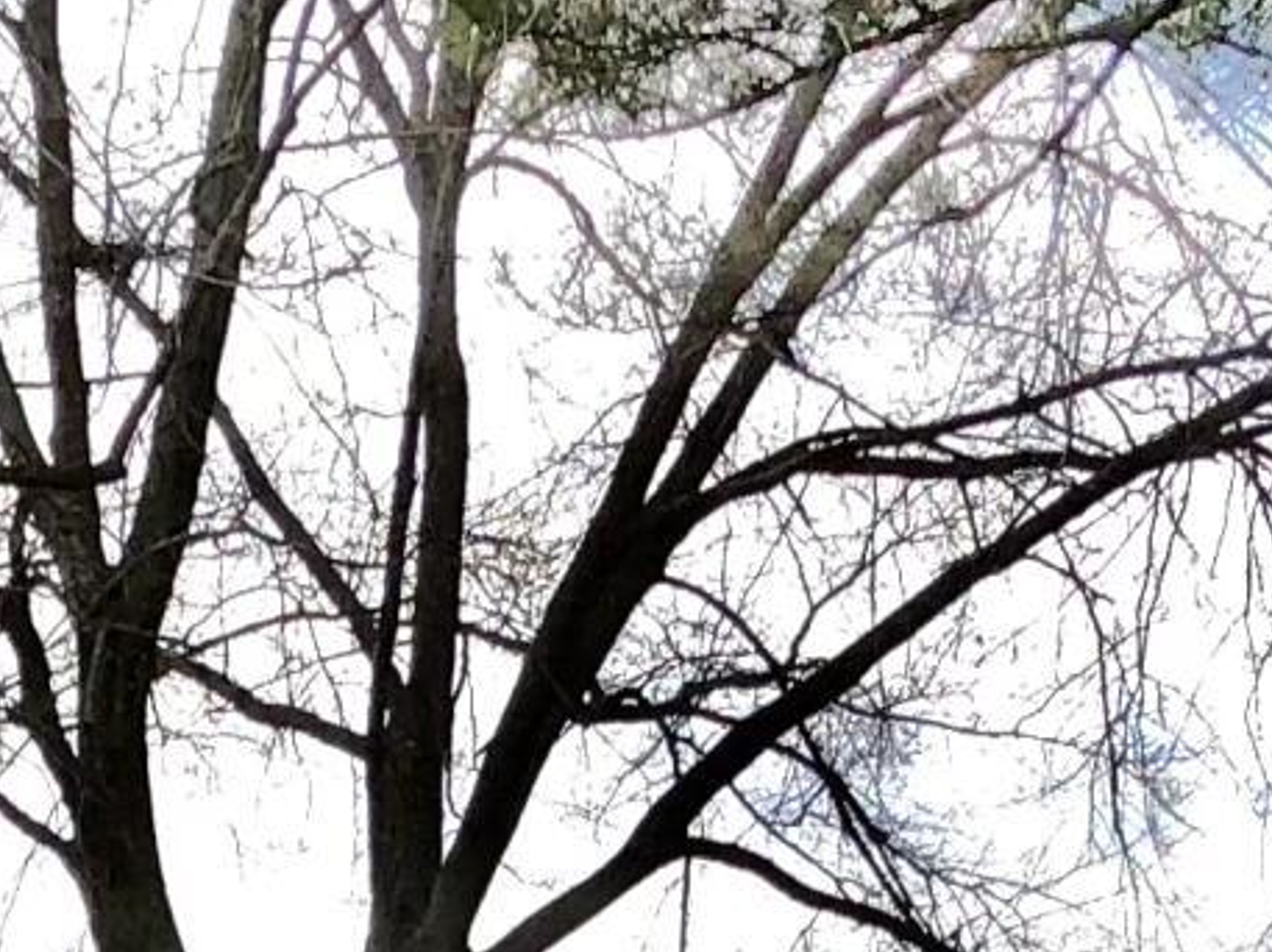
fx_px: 6756
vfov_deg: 7.5
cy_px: 2397
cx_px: 317
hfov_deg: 10.7
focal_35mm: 184
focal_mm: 3.99
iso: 20
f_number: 1.8
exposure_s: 1/1372
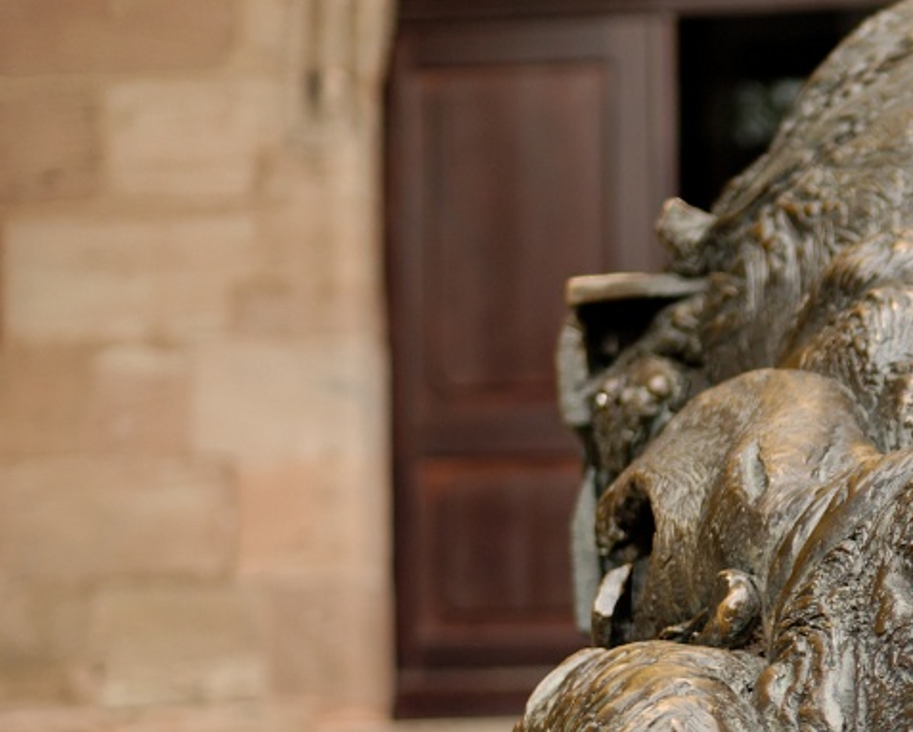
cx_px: 1248
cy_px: 742
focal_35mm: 117
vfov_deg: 13.0
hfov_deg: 15.5
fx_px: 3163
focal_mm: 30
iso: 100
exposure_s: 1/350
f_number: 2
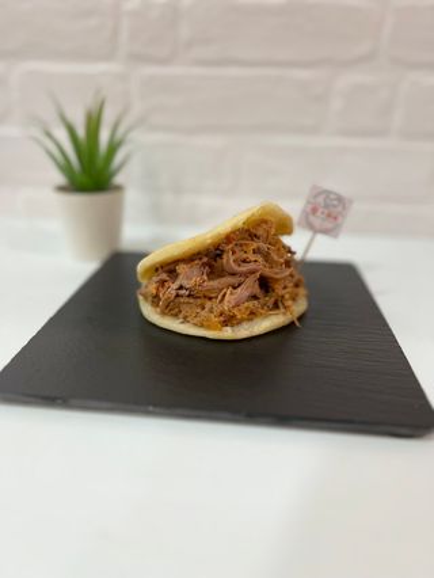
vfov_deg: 67.3
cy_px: 289
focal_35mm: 26
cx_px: 217
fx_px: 434
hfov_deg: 53.1
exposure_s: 1/100
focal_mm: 5.7
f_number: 1.5
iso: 100
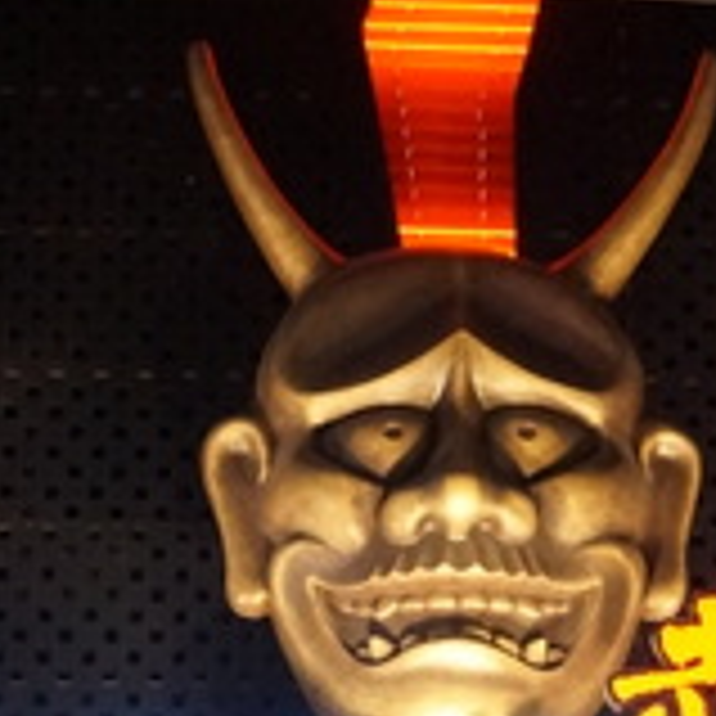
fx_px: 2521
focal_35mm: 108
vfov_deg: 15.7
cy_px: 788
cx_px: 588
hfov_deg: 16.0
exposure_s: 1/160
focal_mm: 21
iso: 3200
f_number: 4
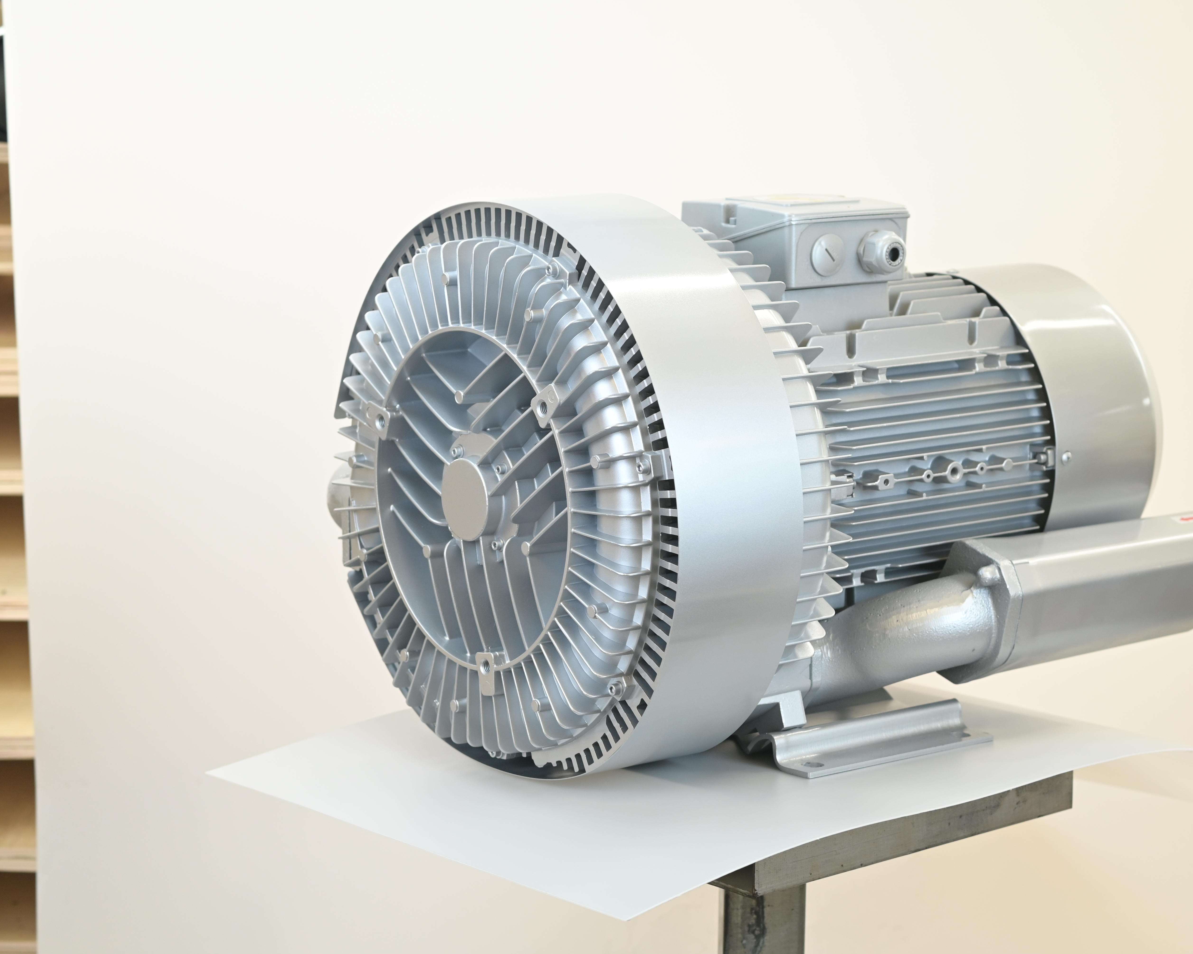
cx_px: 680
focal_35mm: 96
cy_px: 477
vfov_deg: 16.0
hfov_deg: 20.0
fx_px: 3389
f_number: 5
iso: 1000
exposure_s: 1/160
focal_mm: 85
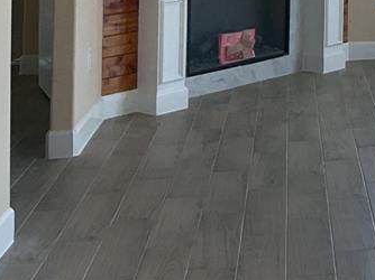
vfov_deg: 15.3
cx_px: 515
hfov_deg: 19.9
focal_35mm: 89
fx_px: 963
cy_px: -148
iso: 20
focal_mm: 3
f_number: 1.8
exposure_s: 1/100
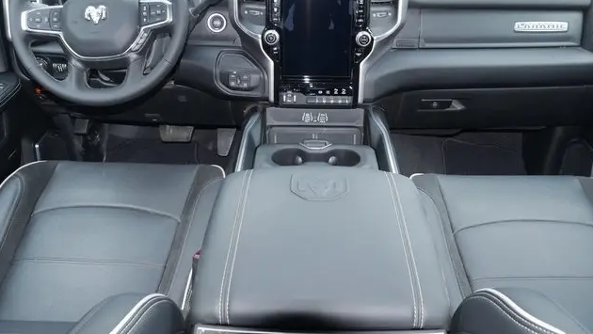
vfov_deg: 37.7
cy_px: 143
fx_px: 488
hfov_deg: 62.6
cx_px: 297
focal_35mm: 31
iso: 500
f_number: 5
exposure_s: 1/60
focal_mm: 14
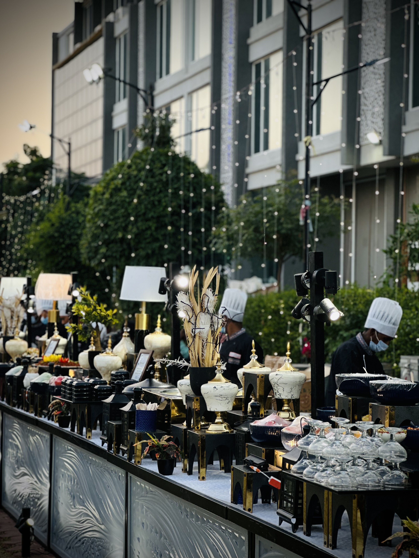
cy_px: 279
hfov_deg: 19.1
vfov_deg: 25.3
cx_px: 210
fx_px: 1243
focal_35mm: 77
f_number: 2.8
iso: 50
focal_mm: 9
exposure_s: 1/100
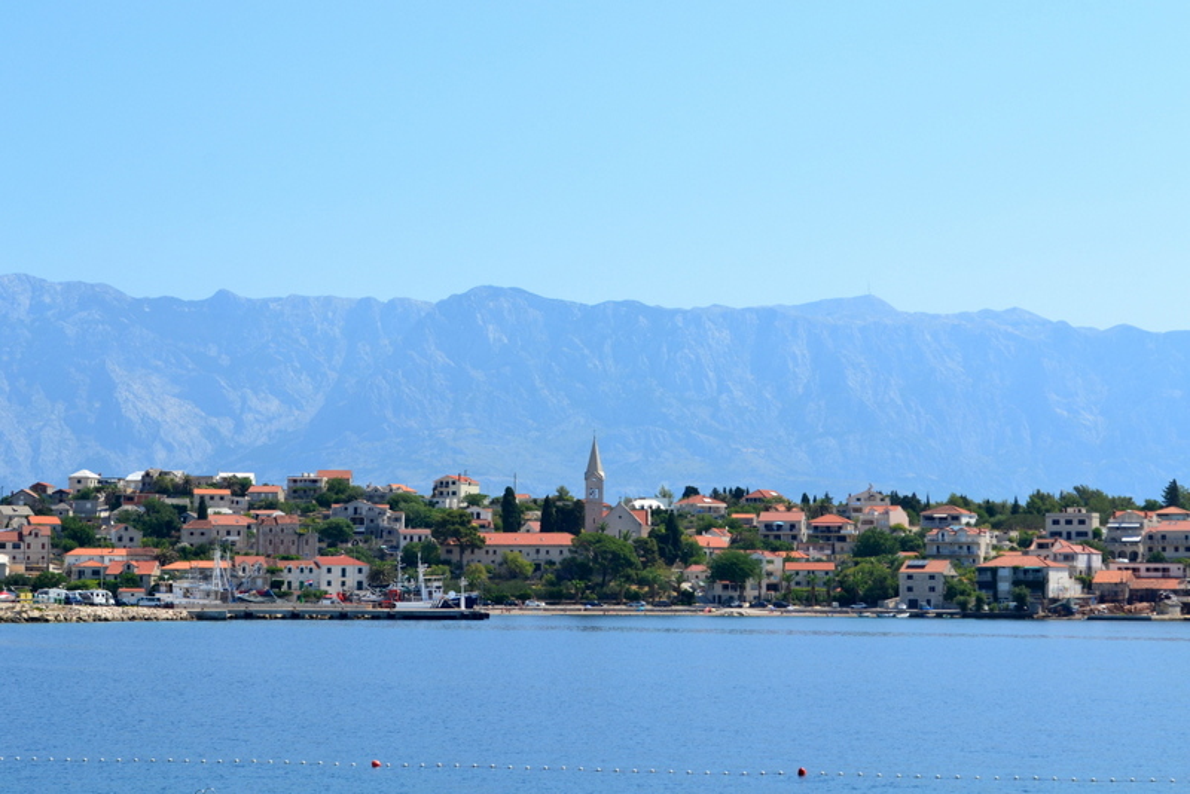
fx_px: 2728
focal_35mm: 82
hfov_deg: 24.6
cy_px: 397
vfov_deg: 16.6
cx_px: 595
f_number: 11
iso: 400
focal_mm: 55
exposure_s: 1/500
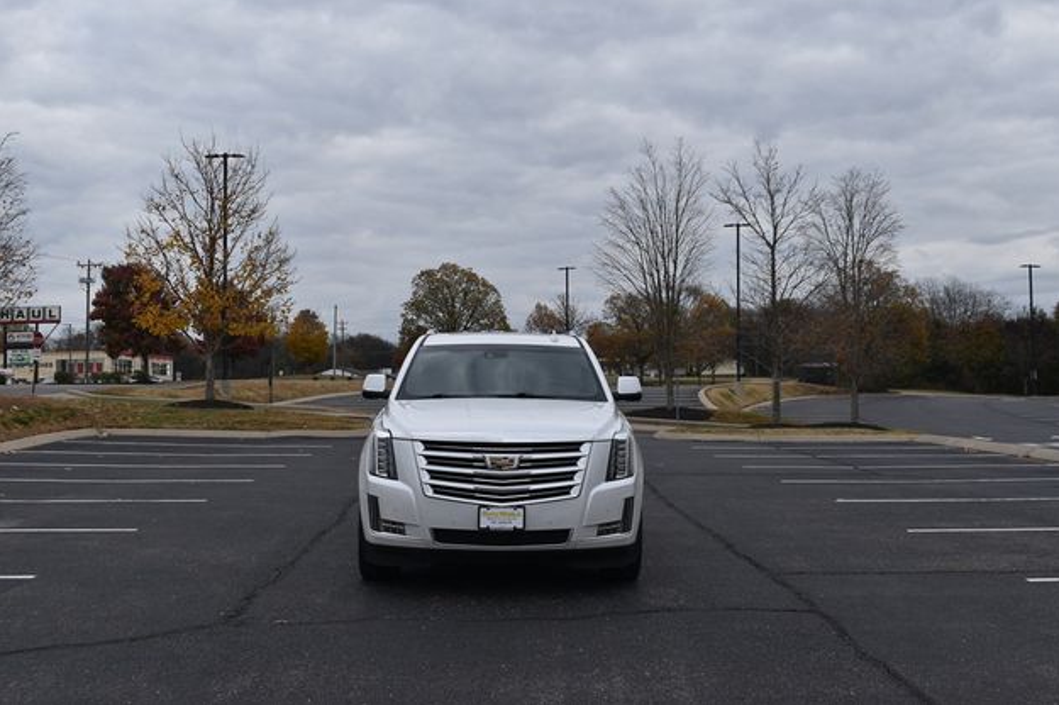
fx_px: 1220
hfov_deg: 46.9
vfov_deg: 32.2
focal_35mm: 42
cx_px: 539
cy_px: 345
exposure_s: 1/250
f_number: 8
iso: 160
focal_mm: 27
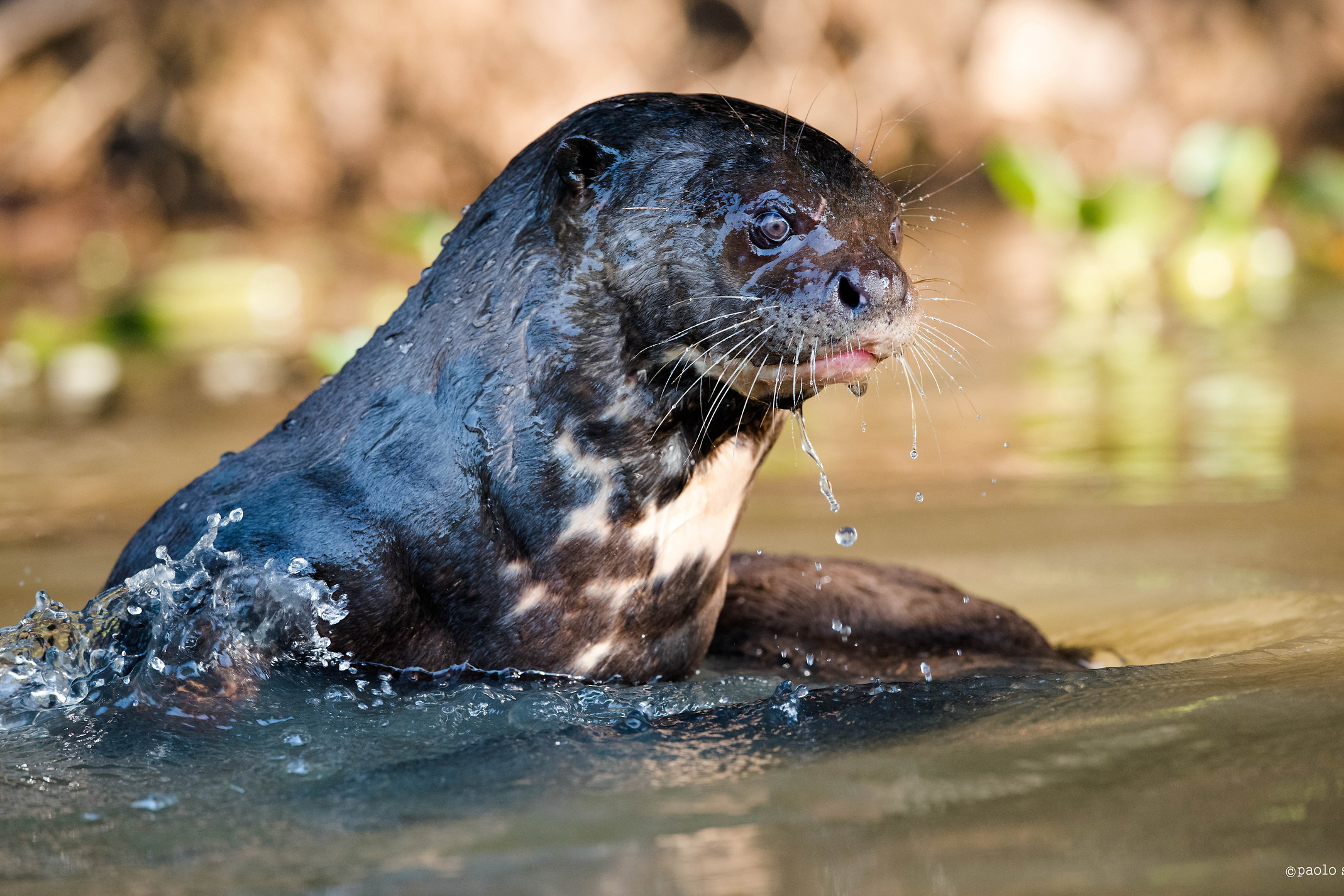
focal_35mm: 449
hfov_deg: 4.6
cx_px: 653
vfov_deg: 3.1
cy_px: 394
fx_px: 16764
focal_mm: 400
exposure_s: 1/640
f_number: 4.5
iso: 1600
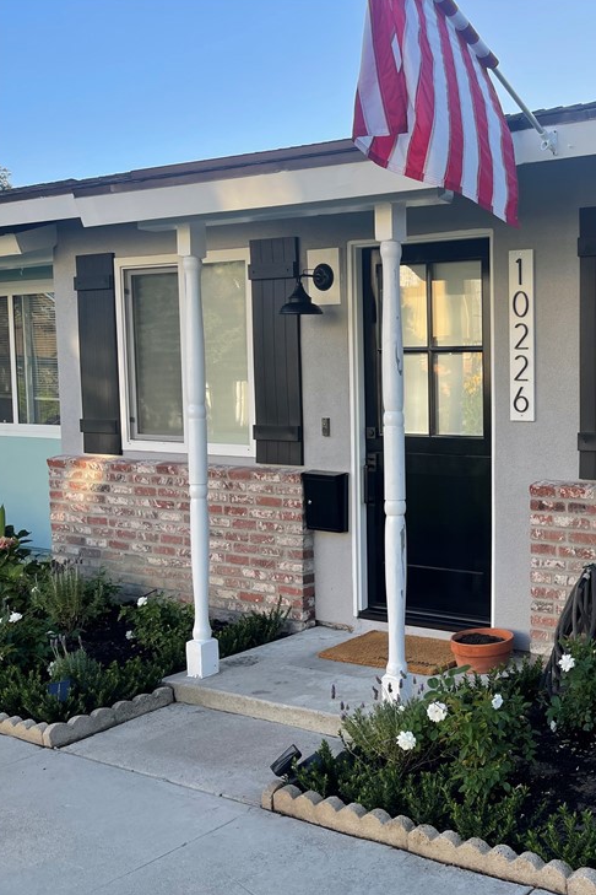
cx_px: 616
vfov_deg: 50.7
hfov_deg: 31.9
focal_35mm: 38
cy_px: 465
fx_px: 944
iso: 32
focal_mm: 5.1
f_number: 1.6
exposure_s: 1/590
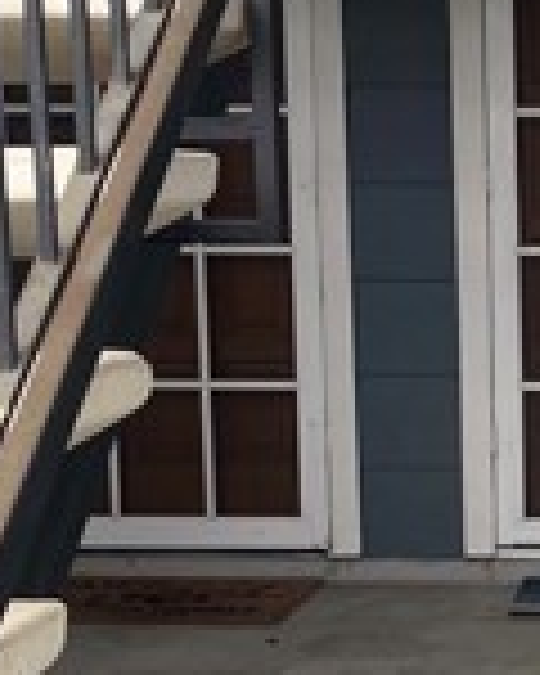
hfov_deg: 13.7
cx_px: 698
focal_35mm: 108
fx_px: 2158
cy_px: 616
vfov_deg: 17.5
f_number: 1.8
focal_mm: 4.25
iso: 32
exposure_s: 1/302
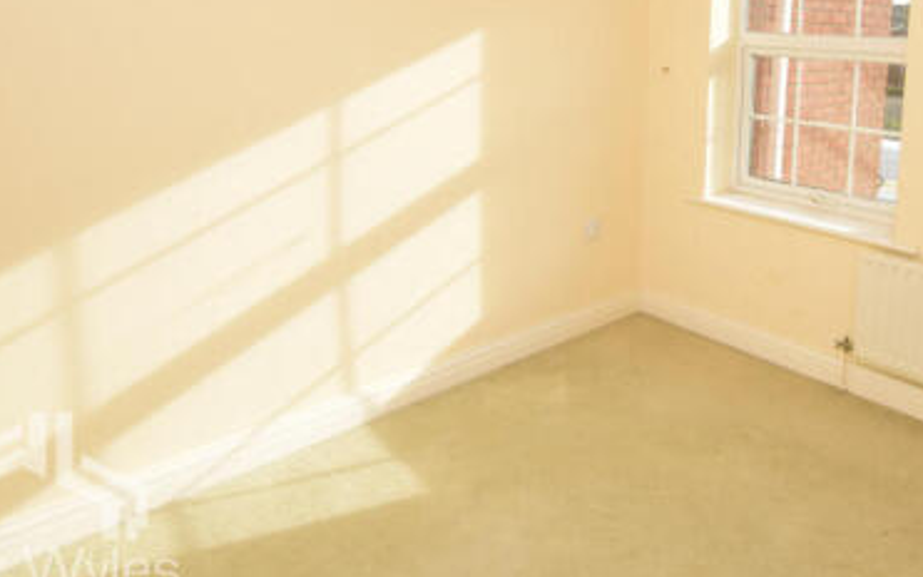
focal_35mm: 27
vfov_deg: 44.3
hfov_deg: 65.1
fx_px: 679
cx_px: 668
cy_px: 133
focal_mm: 10
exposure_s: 1/125
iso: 250
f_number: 14
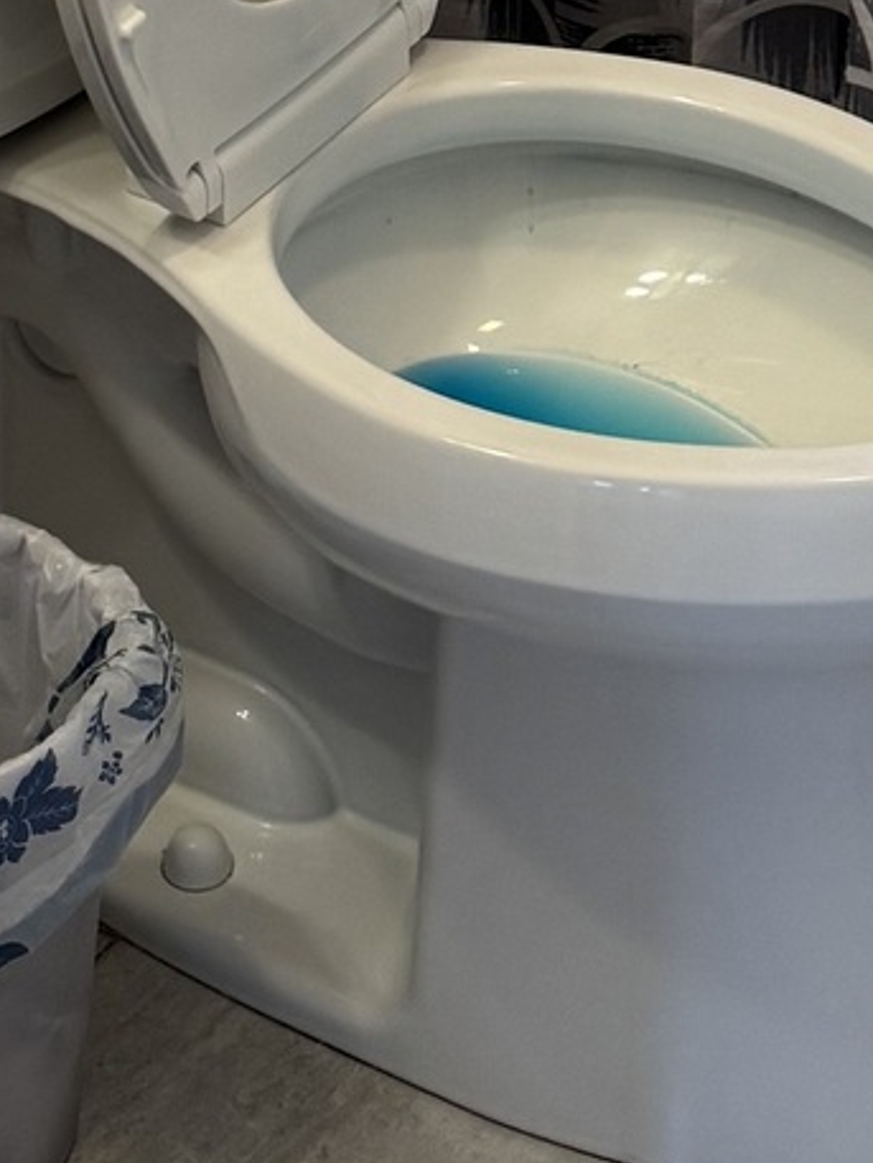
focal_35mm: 121
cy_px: -1046
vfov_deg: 14.1
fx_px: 4067
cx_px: 333
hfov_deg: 12.2
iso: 125
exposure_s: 1/60
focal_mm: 6.76
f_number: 1.78
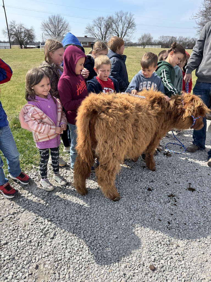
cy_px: 141
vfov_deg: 71.6
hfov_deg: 56.8
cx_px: 106
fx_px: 195
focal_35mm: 24
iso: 80
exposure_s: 1/2833
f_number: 1.78
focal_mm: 6.76
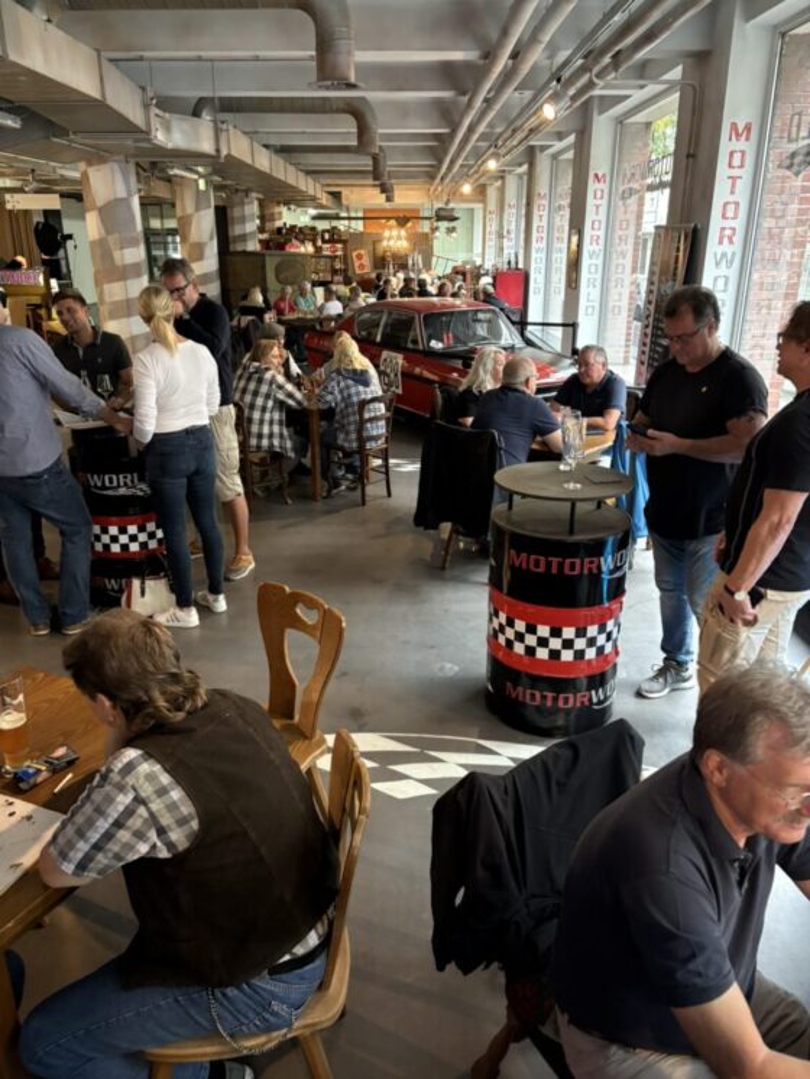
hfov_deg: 53.1
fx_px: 811
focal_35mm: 26
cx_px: 405
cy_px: 540
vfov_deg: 67.3
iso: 320
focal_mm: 5.96
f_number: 1.6
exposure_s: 1/33
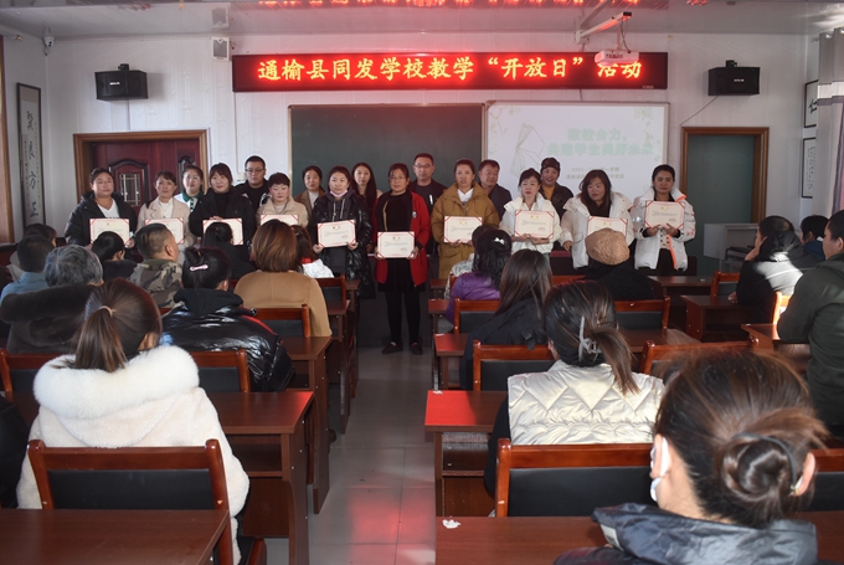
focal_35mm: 33
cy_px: 282
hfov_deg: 57.2
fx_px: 774
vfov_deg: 40.1
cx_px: 422
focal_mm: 22
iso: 800
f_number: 5
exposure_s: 1/100
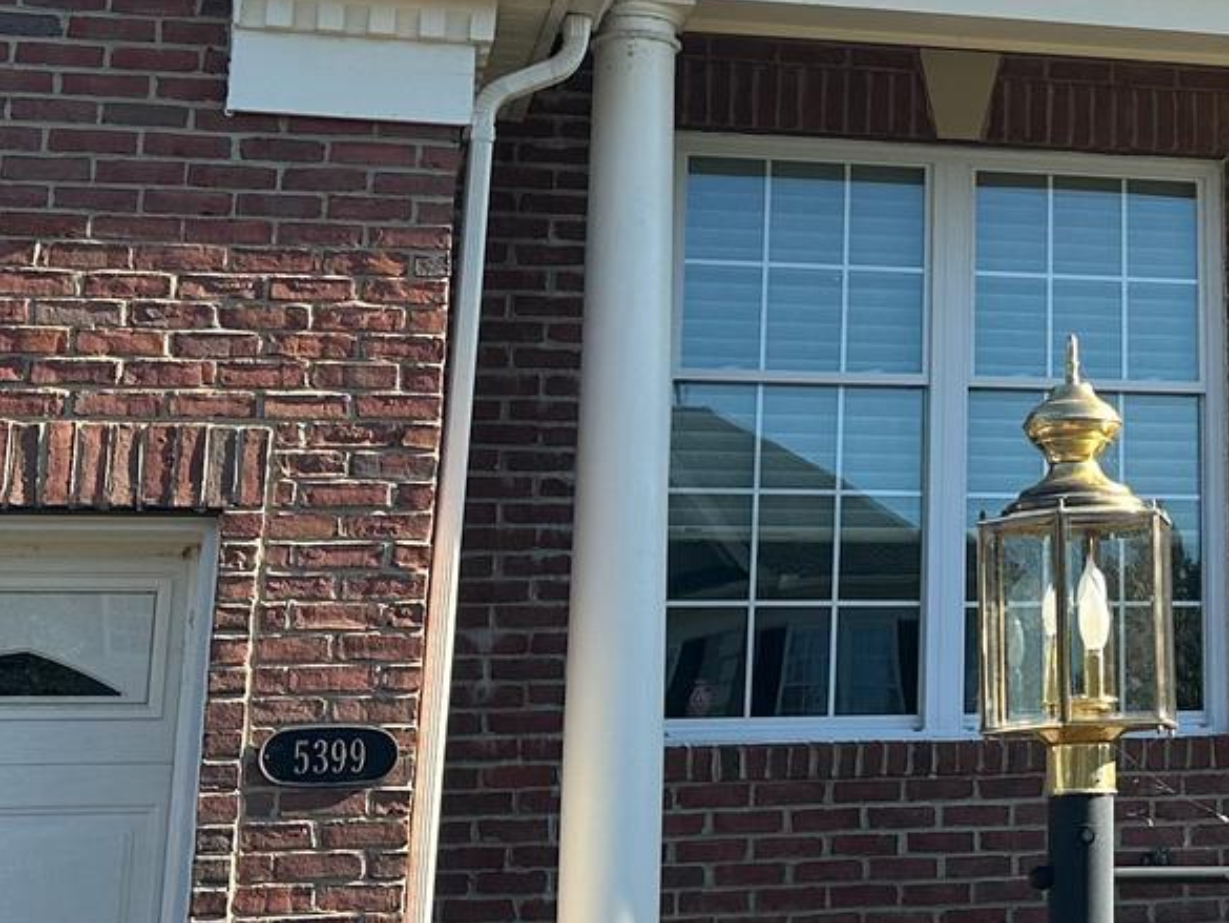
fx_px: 2983
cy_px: 25
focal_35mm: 84
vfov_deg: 17.2
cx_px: 1340
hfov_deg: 22.1
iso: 80
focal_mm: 6.86
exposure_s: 1/1812
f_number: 1.78
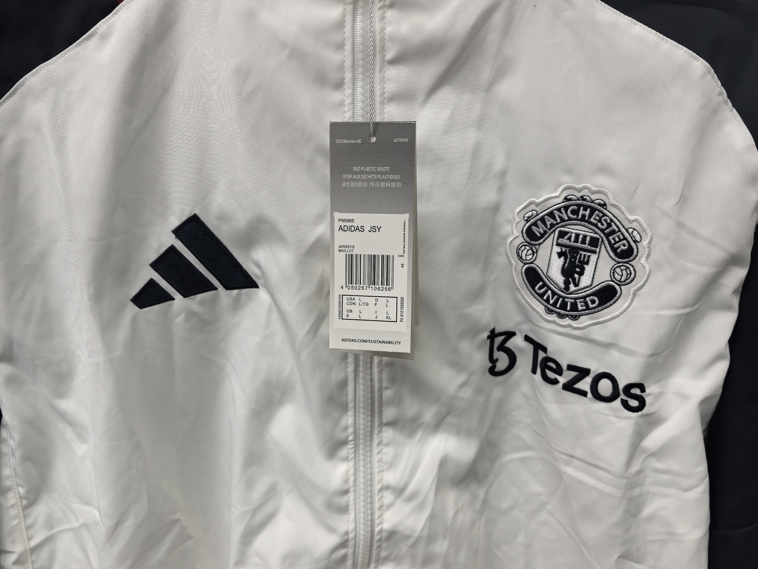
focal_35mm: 27
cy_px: 284
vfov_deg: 51.4
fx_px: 591
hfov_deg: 65.3
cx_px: 379
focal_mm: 6.98
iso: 320
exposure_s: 1/33.3
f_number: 2
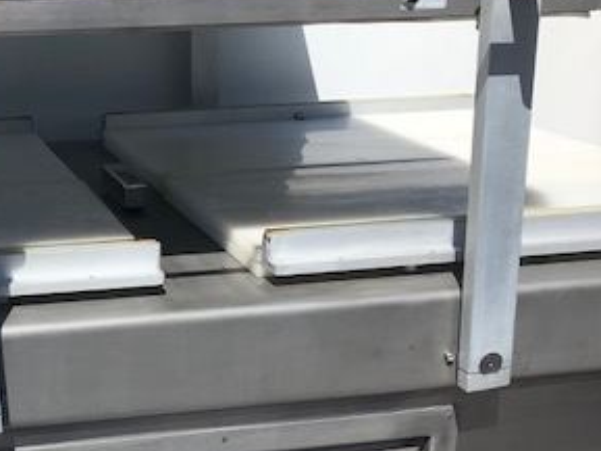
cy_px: 303
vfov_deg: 23.6
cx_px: 40
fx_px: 1077
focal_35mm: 62
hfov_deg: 29.6
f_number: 1.8
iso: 25
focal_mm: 3.99
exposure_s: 1/3436
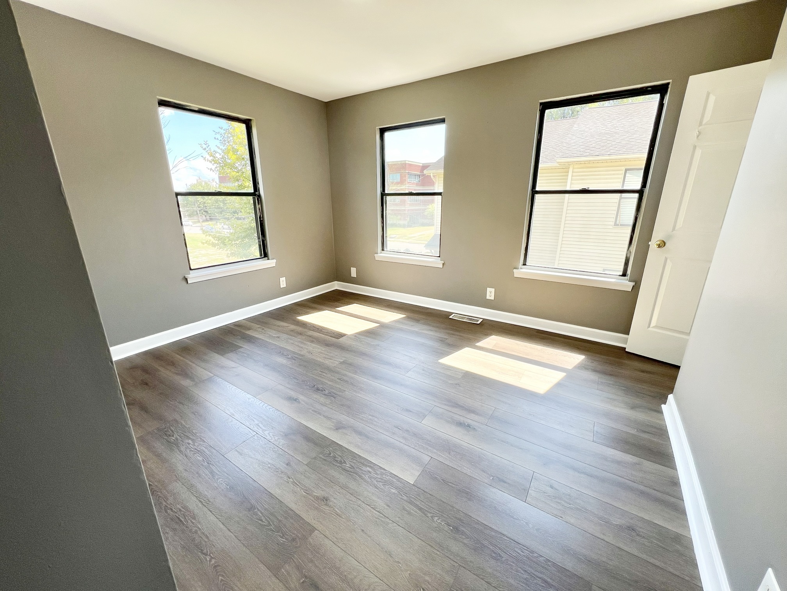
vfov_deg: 89.9
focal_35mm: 13
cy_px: 296
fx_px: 296
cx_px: 394
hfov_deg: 106.2
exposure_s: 1/137
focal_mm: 1.57
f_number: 1.8
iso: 32
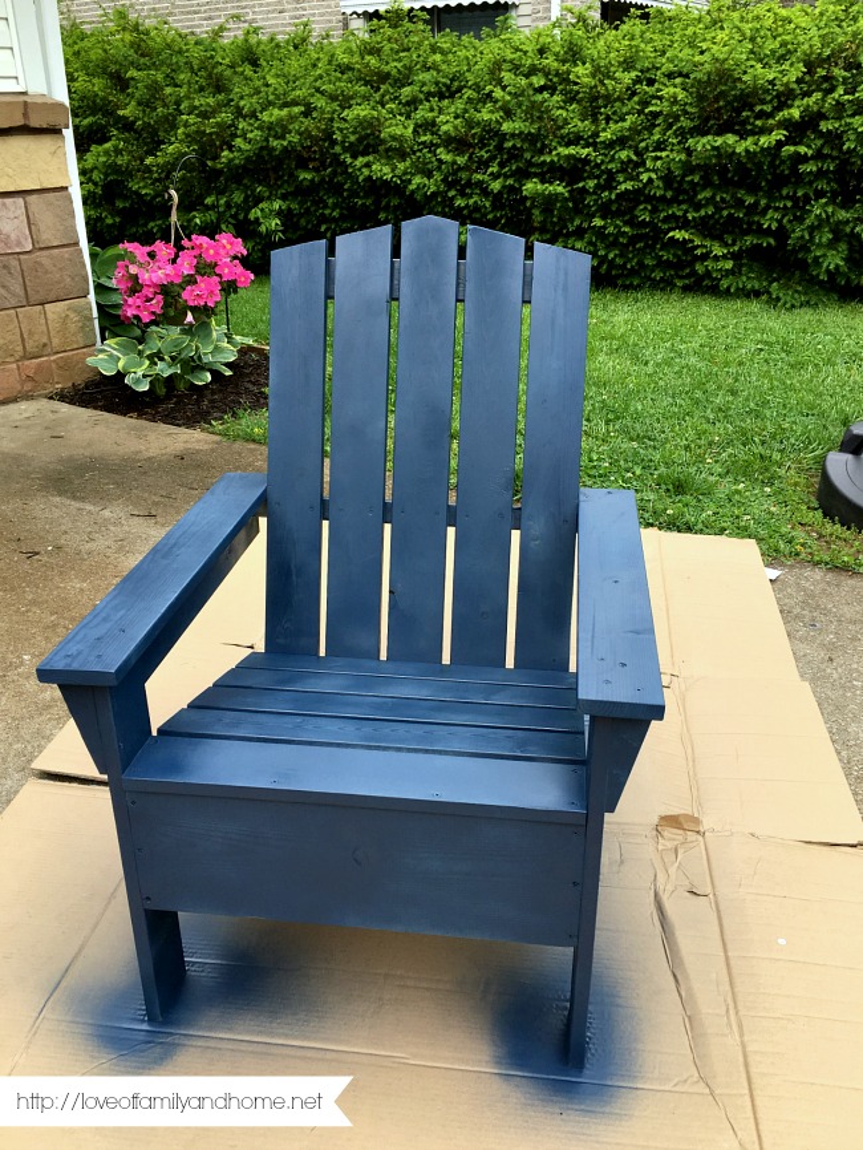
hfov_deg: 48.2
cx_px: 432
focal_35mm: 29
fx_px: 964
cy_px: 575
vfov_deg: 61.6
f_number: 2.2
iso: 25
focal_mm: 4.15
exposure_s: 1/313
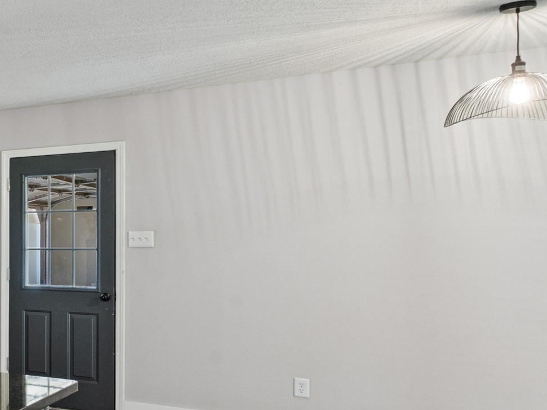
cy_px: 243
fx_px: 727
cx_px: -243
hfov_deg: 28.9
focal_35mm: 46
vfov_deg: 31.4
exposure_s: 1/2.5
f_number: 9
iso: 1250
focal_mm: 16
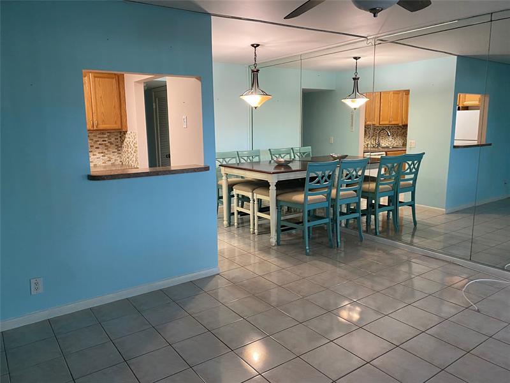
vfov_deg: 53.1
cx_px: 255
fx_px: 383
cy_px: 192
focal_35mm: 26
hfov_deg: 67.3
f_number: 1.8
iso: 320
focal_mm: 4.25
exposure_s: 1/60
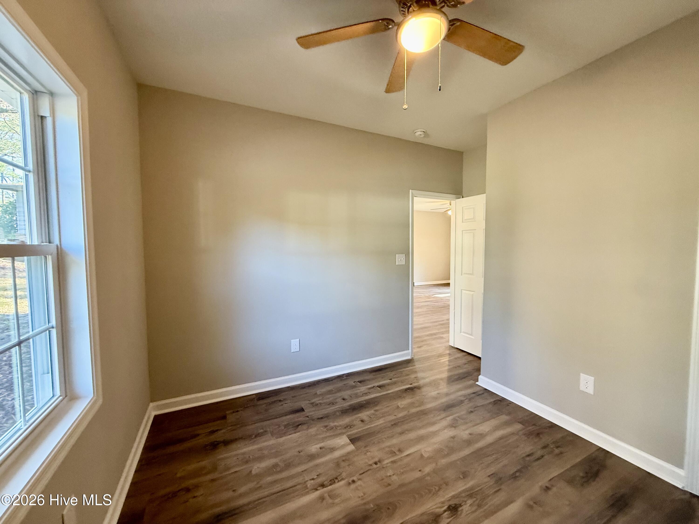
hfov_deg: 102.1
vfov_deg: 85.7
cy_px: 262
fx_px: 283
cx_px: 350
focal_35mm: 14
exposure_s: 1/60
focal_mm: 2.22
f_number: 2.2
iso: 250
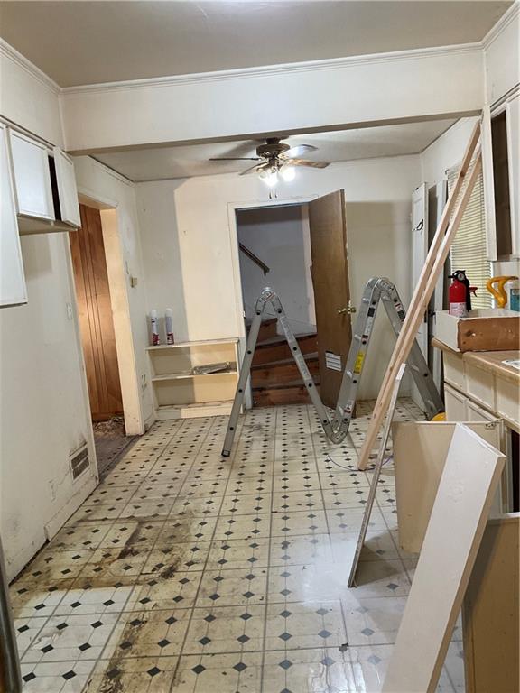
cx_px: 260
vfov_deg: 61.7
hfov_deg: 48.2
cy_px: 346
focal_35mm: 29
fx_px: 581
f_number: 1.8
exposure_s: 1/60
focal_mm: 3
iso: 125
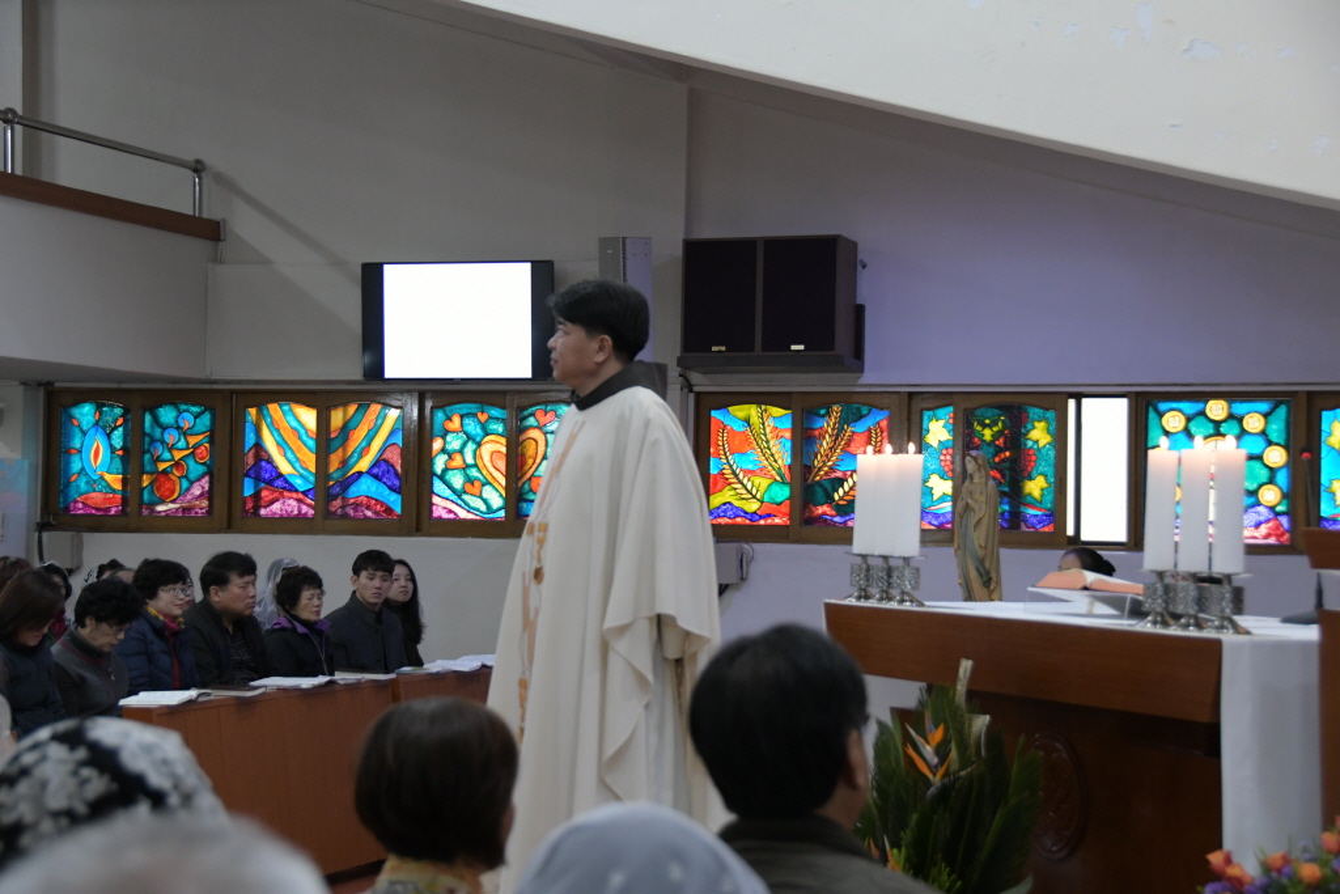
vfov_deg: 18.9
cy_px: 447
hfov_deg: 28.1
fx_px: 2680
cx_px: 670
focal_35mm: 72
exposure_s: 1/80
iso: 2000
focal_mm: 48
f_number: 4.5
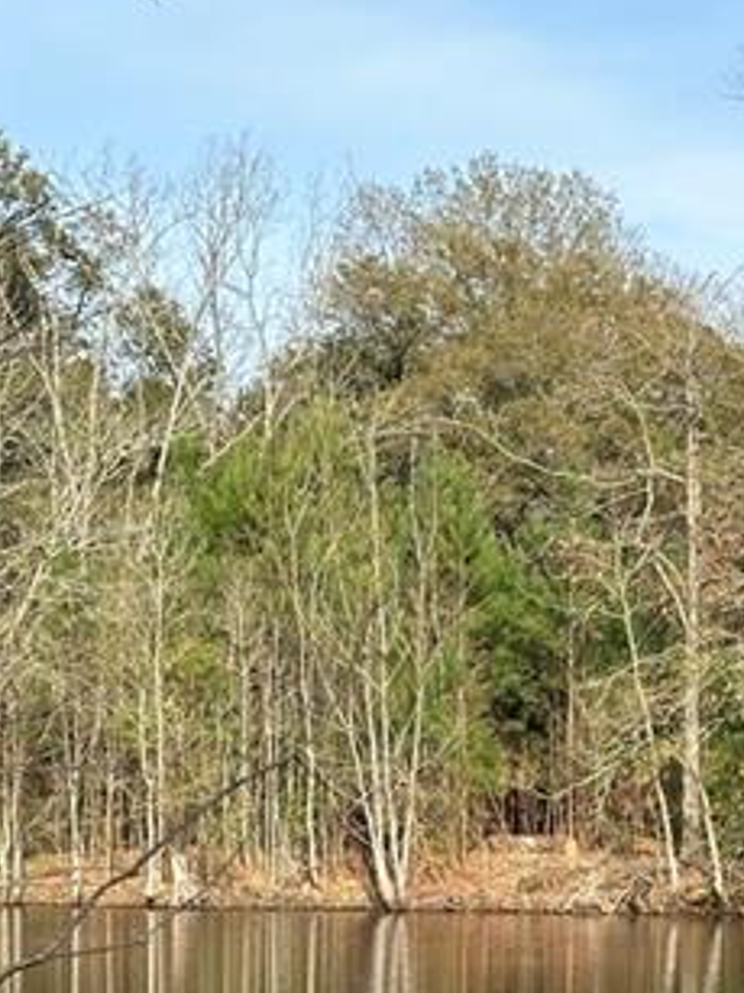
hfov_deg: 12.3
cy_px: 1103
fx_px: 3441
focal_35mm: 120
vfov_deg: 15.9
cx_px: 495
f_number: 1.78
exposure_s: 1/1357
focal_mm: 6.86
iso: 64
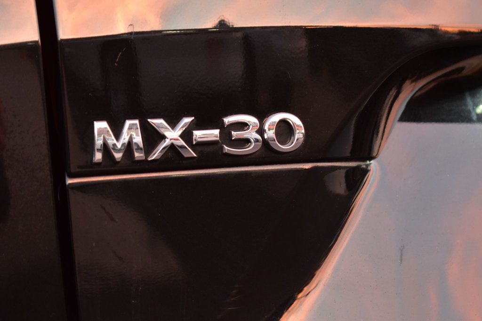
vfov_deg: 18.2
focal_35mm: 75
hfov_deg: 27.0
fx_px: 1004
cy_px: 160
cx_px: 241
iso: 1600
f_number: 5.6
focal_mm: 50
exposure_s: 1/13
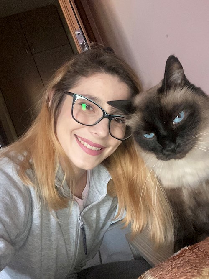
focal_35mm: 30
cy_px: 140
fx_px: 242
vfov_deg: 60.0
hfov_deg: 46.8
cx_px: 104
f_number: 2.2
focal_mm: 2.71
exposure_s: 1/30
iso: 400
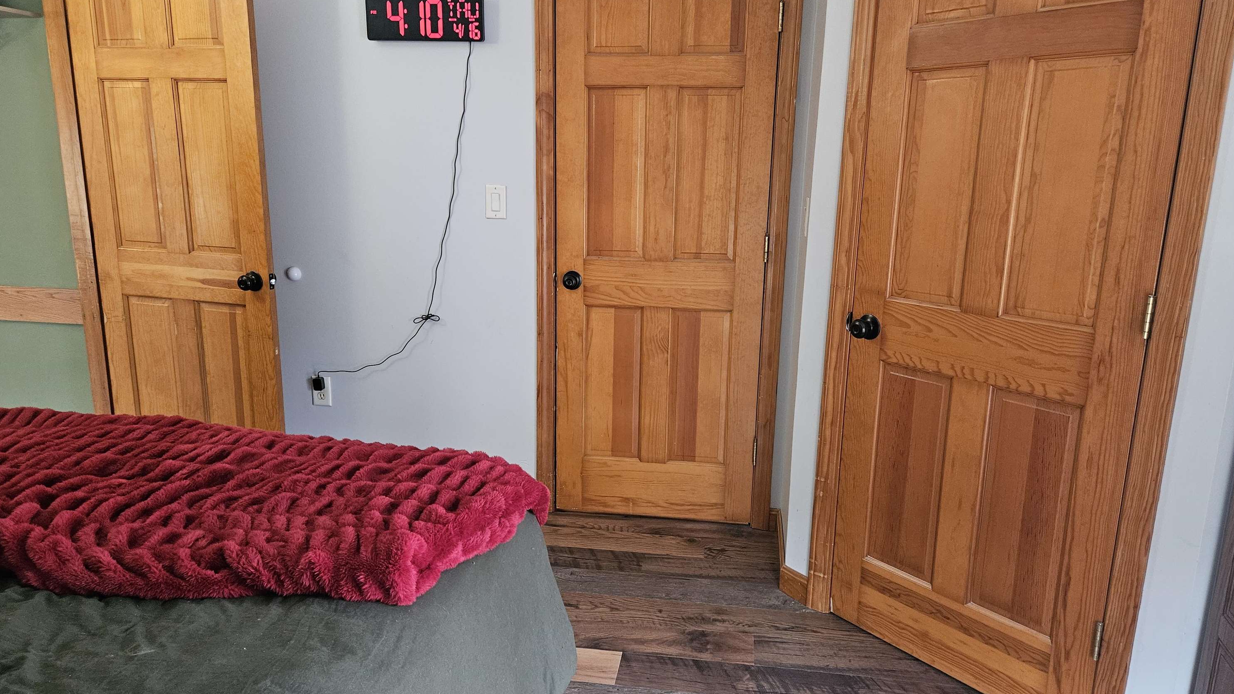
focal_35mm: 26
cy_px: 349
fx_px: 851
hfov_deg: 71.9
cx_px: 606
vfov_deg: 44.4
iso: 640
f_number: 1.8
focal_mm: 5.4
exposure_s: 1/60
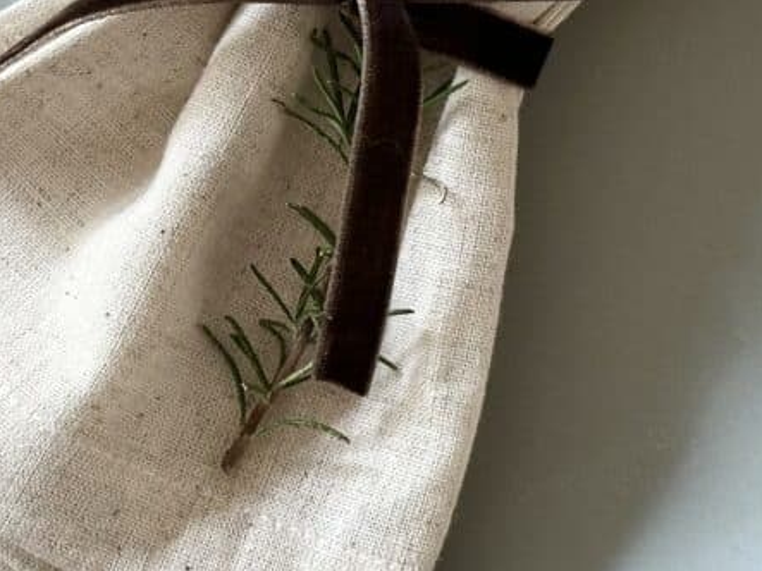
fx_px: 2861
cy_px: -28
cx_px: 299
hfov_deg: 15.2
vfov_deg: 11.3
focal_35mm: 130
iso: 125
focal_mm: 6.86
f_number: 1.78
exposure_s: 1/60
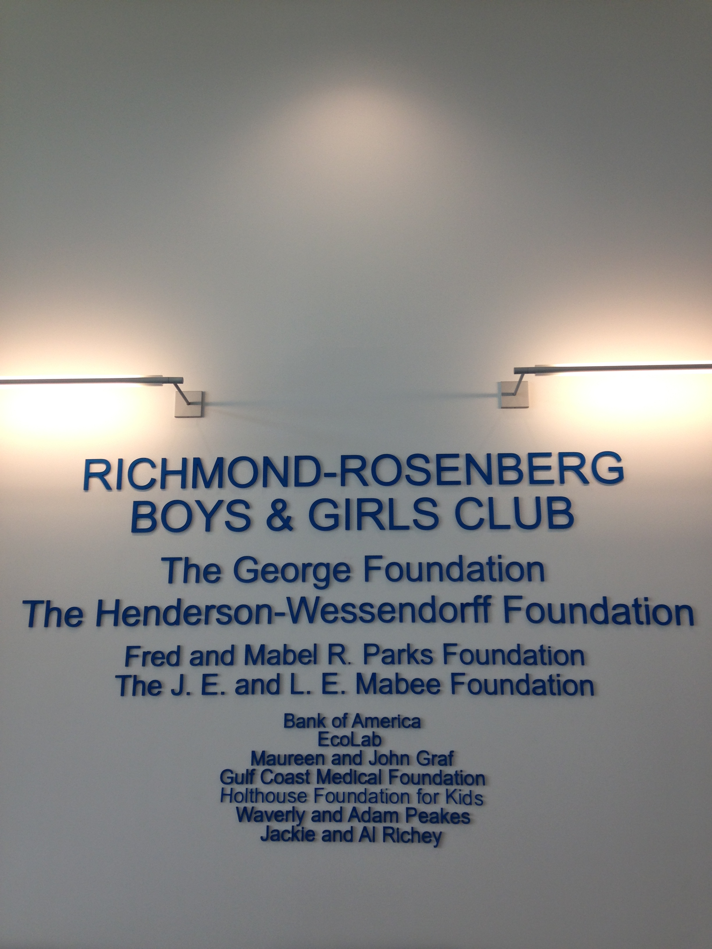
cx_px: 356
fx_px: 905
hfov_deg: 42.9
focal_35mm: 33
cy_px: 474
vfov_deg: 55.4
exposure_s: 1/40
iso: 50
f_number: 2.4
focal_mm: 4.12
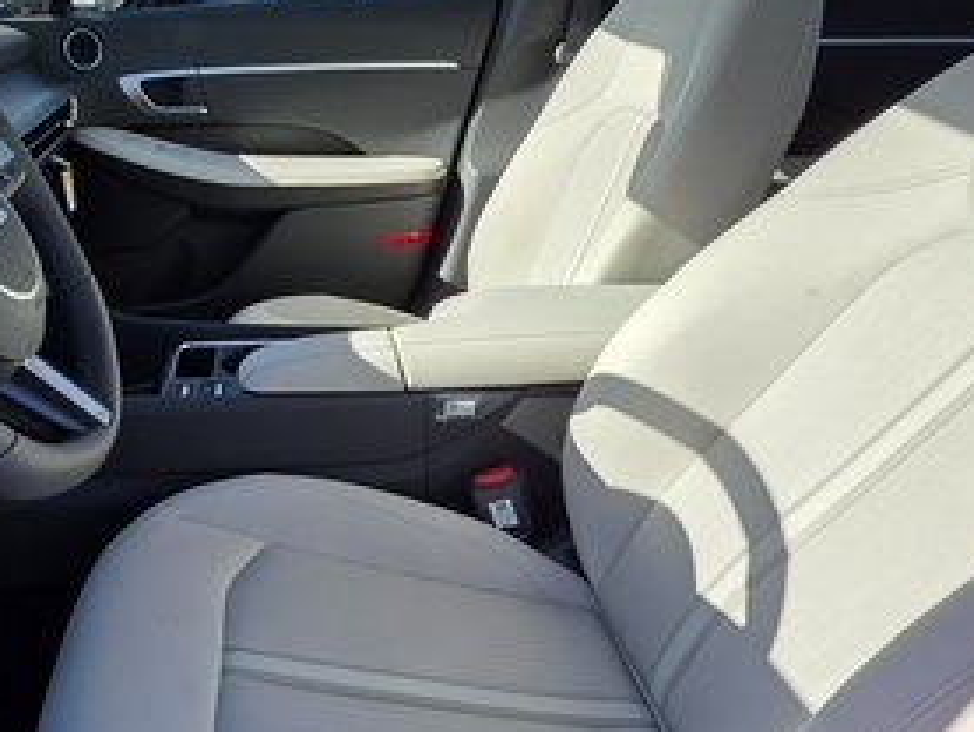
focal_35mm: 30
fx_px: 844
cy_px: 524
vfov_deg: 45.6
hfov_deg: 58.0
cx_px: 292
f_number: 1.9
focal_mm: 2.2
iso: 40
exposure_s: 1/939
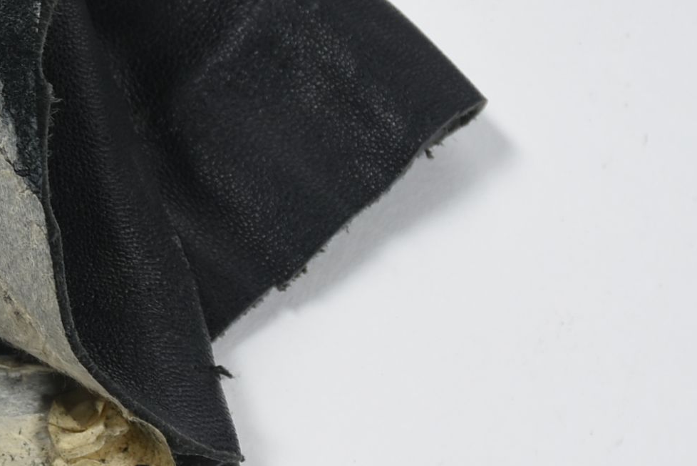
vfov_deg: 4.5
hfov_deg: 6.7
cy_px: 119
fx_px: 5869
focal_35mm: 303
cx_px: -329
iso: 200
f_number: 10
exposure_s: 1/125
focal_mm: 66
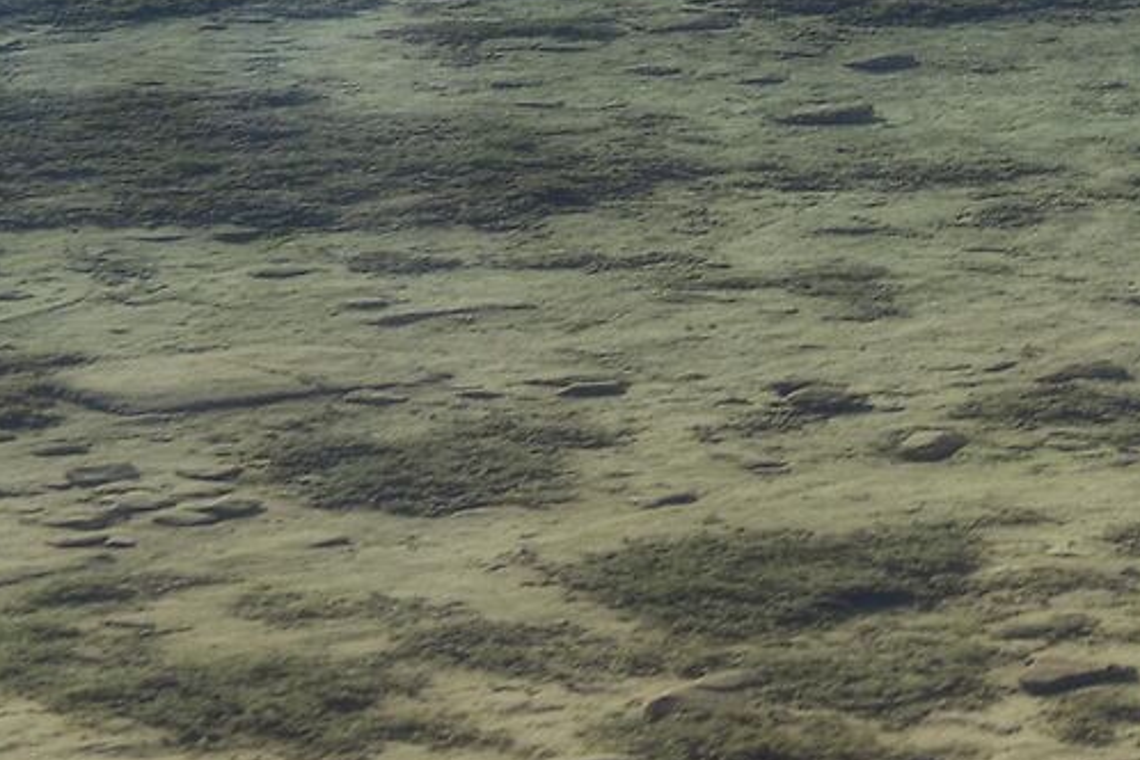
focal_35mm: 241
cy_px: -982
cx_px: 2374
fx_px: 7631
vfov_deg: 5.5
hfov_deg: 8.1
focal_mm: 50
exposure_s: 1/100
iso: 160
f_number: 9
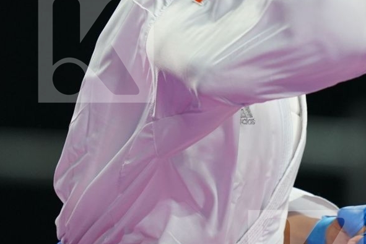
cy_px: 46
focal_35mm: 1219
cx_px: 306
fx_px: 12392
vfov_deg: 1.1
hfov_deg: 1.7
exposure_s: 1/1000
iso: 2000
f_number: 2.8
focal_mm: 400
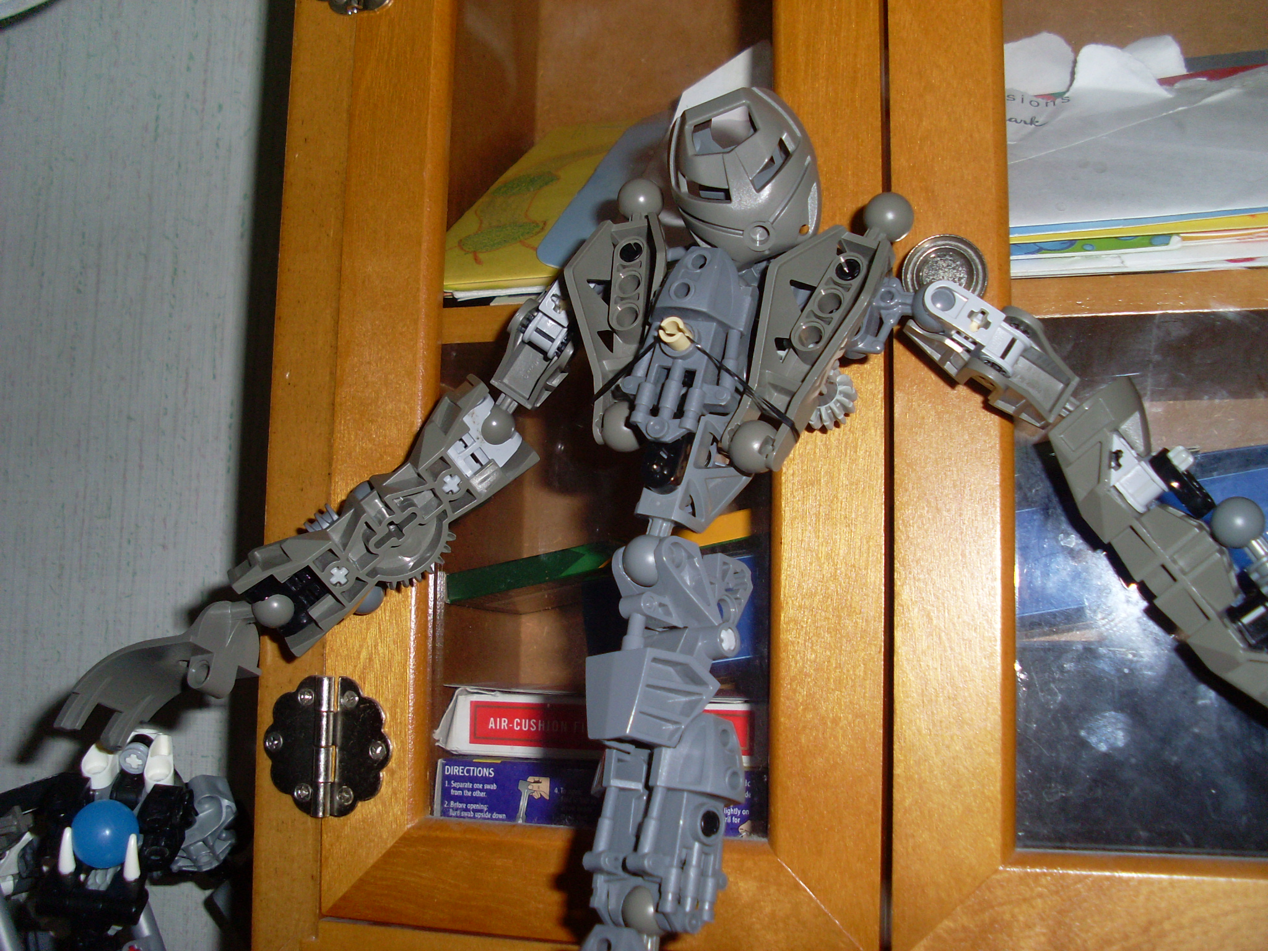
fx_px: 1392
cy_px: 476
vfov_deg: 37.7
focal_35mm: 38
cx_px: 634
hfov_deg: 49.0
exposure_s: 1/45
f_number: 7.7
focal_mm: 6.3
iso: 100
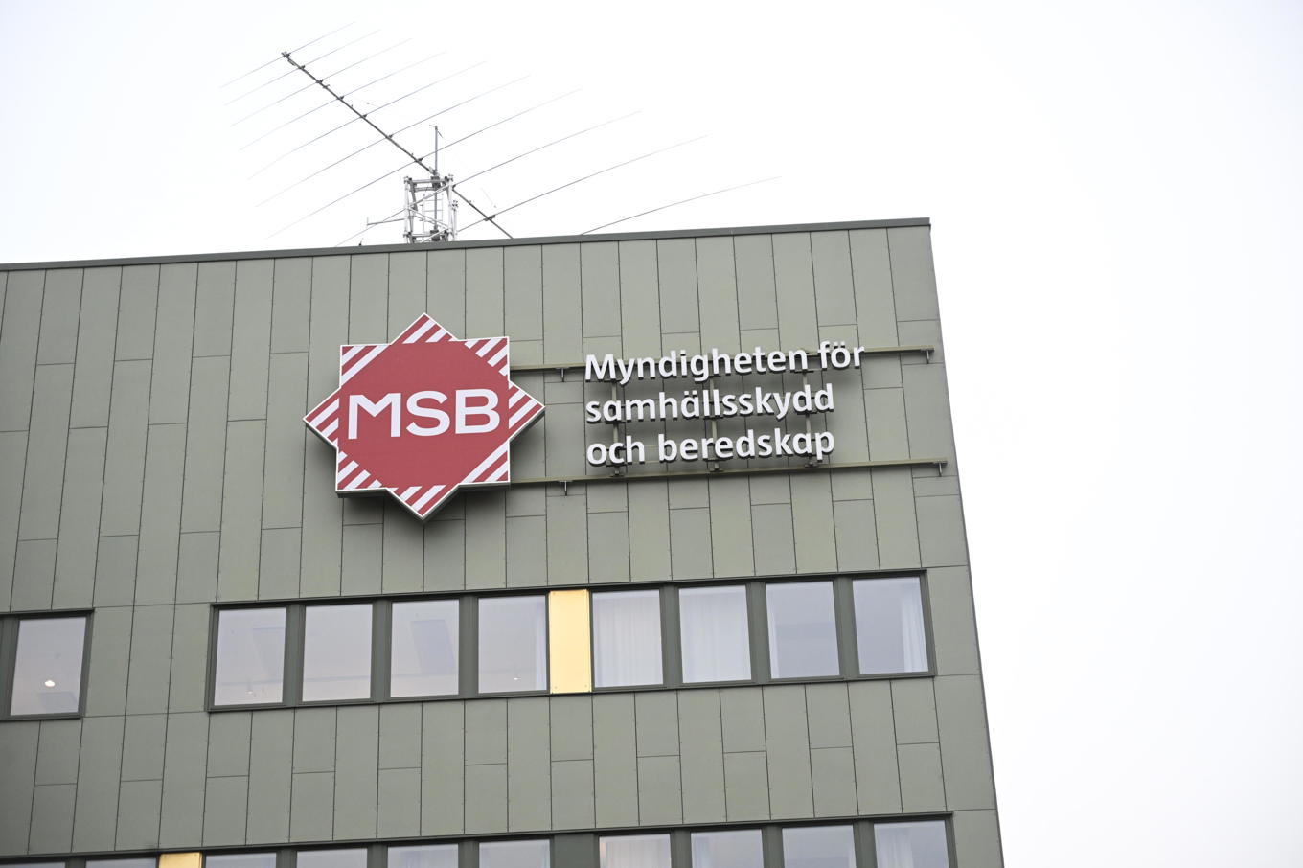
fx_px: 2533
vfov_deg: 19.4
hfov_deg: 28.8
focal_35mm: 70
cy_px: 434
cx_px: 652
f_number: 4.5
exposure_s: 1/200
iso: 2000
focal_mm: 70
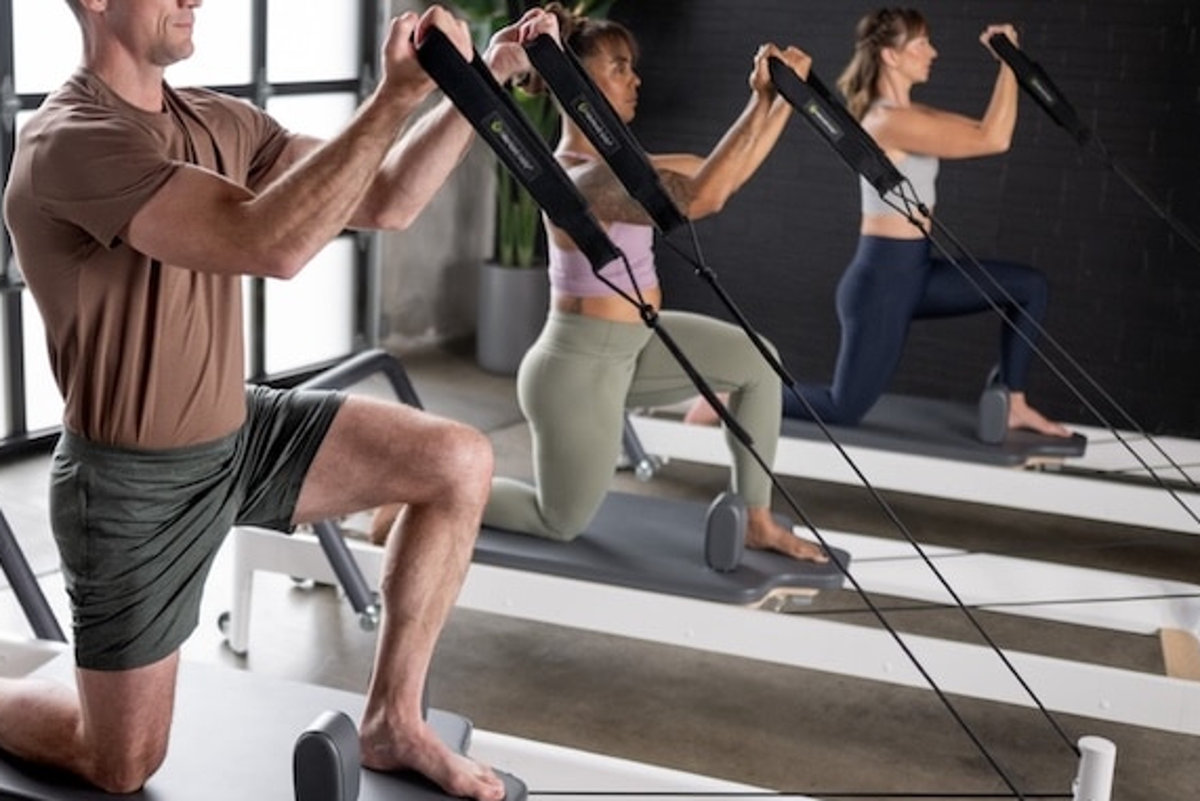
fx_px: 1634
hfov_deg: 39.9
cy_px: 392
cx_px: 408
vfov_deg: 27.5
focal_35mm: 49
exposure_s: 1/1600
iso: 640
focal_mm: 35
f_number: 1.8
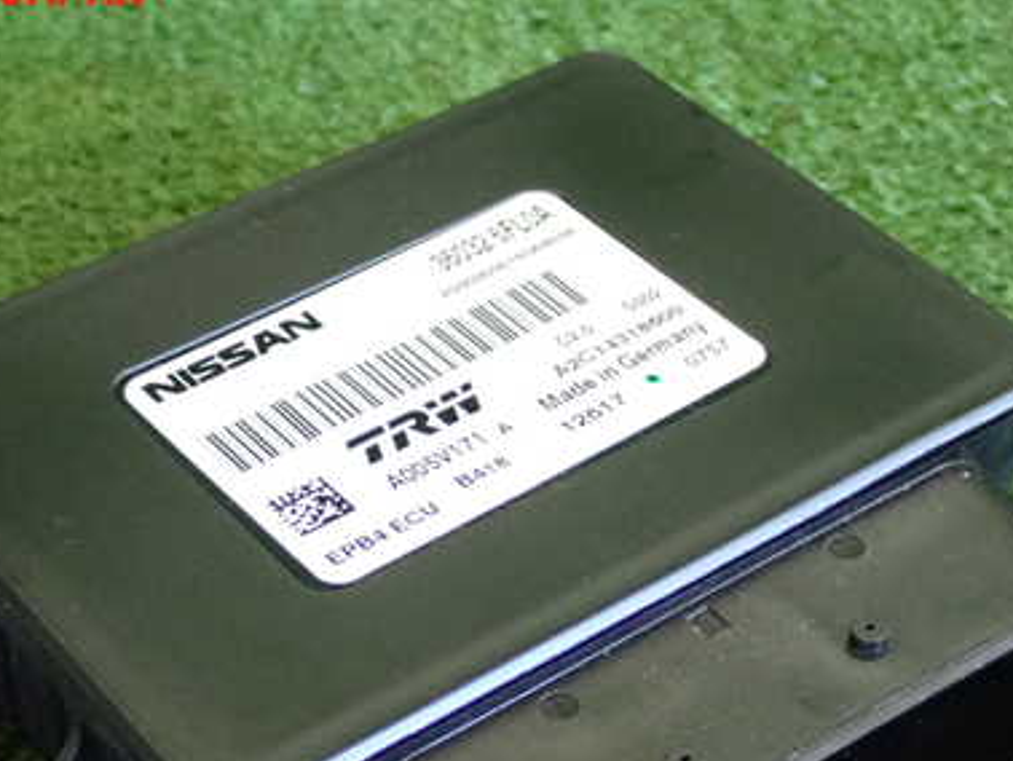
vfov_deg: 16.0
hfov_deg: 21.3
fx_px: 2694
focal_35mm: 92
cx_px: 461
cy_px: 557
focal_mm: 10.35
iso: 1250
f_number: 3.5
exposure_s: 1/125
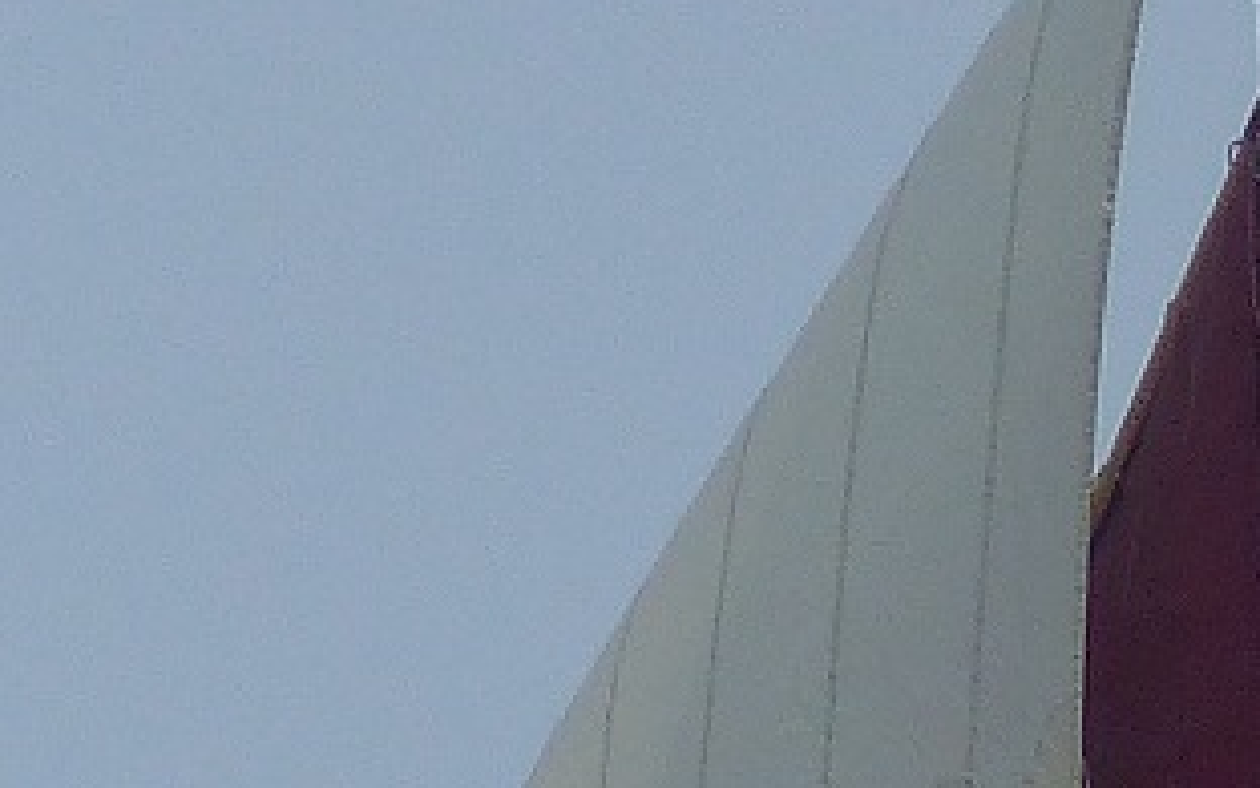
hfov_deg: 0.5
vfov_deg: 0.3
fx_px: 143331
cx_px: 1712
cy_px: -4
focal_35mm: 4174
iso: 100
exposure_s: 1/1300
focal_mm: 108
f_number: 4
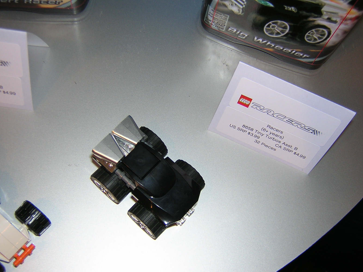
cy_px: 136
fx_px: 461
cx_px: 183
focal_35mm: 44
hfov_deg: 42.9
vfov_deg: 32.9
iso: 100
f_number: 2.8
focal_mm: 5.6
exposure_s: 1/60.1
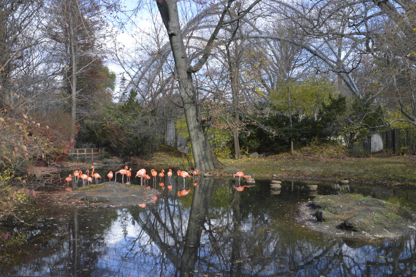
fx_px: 450
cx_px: 208
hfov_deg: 49.6
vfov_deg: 34.2
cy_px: 138
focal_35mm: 39
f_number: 4.5
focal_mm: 26
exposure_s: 1/1000
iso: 400
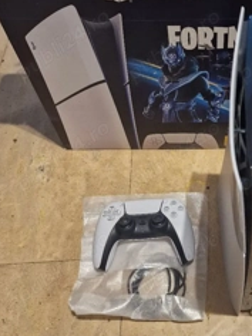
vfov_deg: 47.9
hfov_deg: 35.6
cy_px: 174
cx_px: 202
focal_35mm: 39
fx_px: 379
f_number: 1.8
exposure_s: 1/100
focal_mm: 6.4
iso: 800
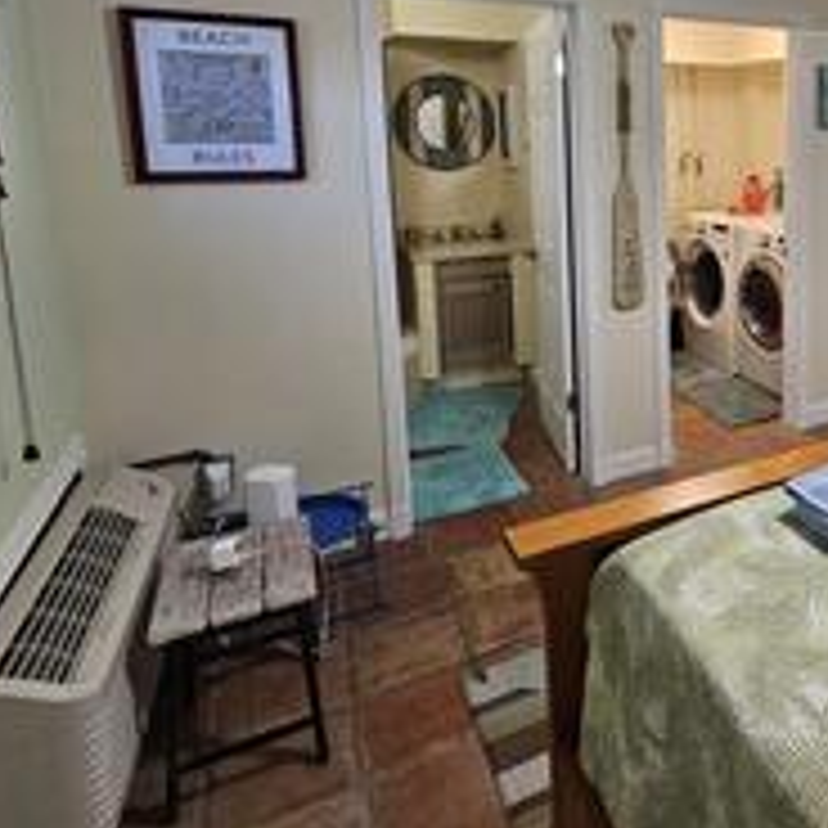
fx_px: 677
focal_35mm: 25
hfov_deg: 53.6
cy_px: 220
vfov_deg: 60.0
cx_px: 770
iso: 200
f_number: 2.2
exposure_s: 1/60
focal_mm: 2.2
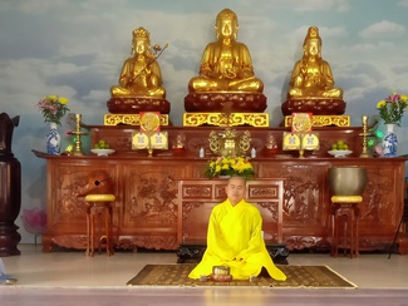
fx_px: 613
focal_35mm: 52
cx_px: 206
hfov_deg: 36.8
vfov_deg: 27.6
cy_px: 238
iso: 685
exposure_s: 1/25
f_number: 2.2
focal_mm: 3.46
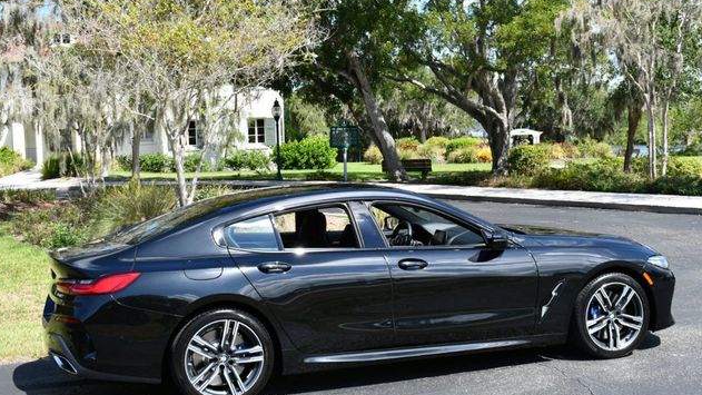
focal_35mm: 51
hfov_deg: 40.6
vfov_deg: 23.5
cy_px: 204
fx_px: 949
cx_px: 347
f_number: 8
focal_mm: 24
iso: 140
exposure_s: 1/250
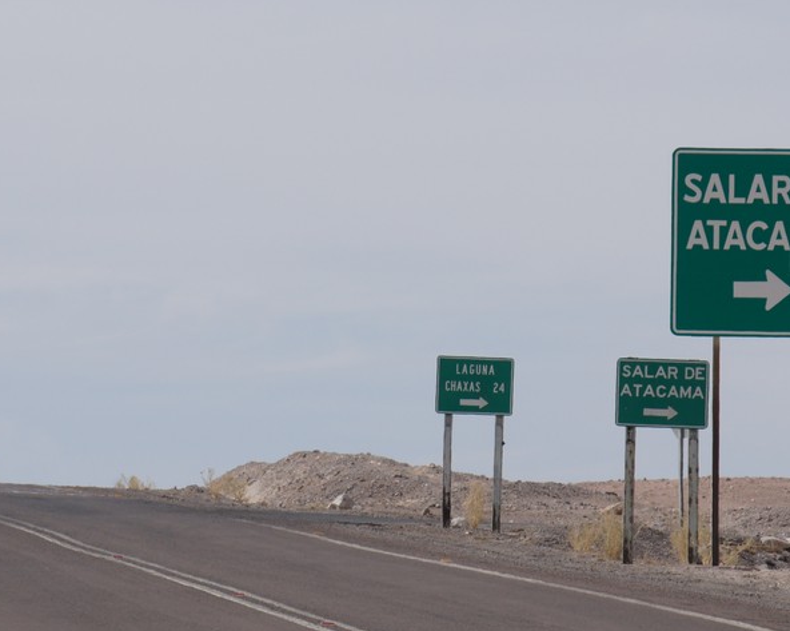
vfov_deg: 2.9
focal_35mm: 525
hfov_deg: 3.7
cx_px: 367
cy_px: 390
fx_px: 12269
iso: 200
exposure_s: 1/640
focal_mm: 204
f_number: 9
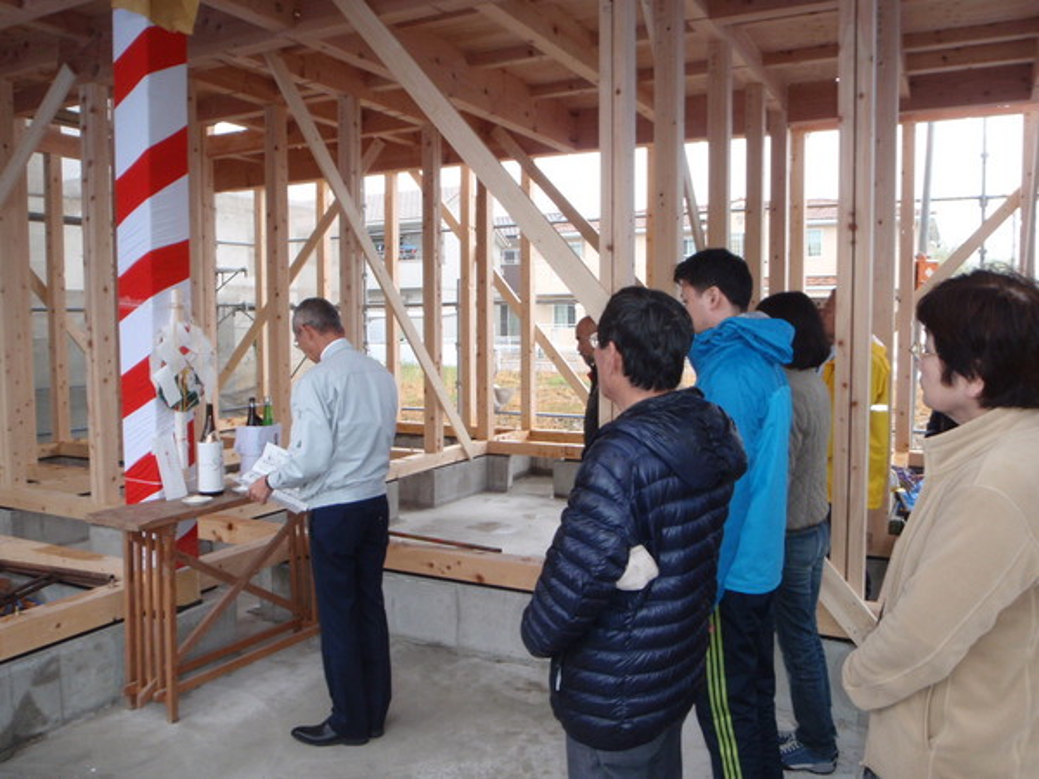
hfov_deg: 63.4
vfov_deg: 49.7
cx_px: 520
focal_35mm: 28
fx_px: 840
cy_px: 390
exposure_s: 1/30
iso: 100
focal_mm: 5
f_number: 3.5
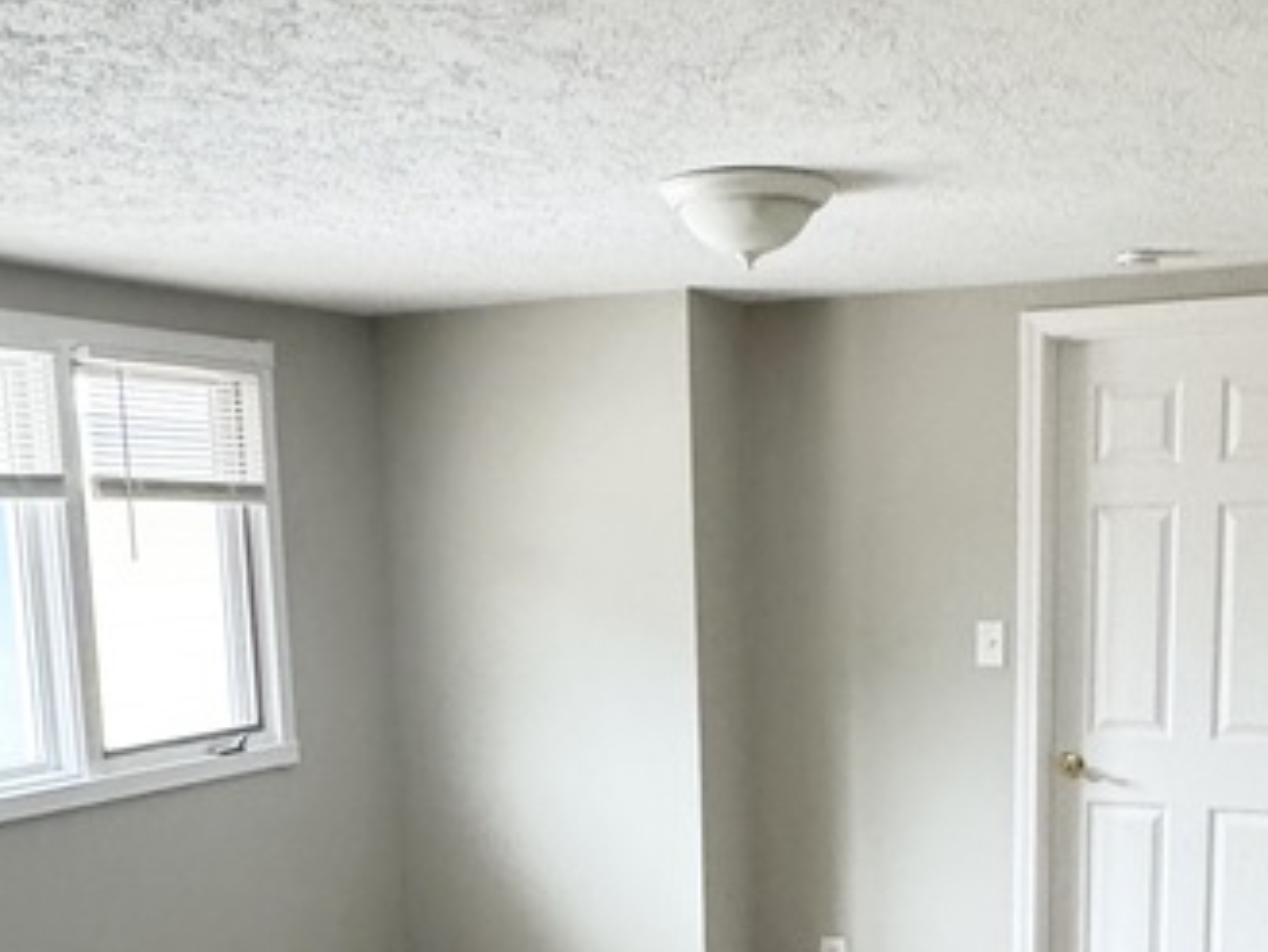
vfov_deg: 30.4
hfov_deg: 41.1
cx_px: 752
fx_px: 1686
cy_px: 817
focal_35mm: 46
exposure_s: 1/60
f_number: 2.2
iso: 800
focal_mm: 2.22
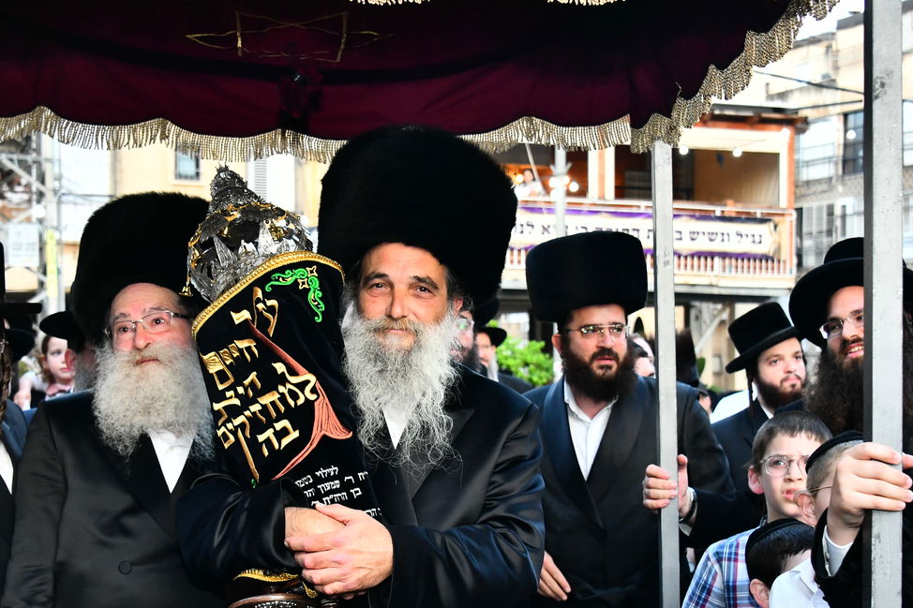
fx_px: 1750
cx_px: 401
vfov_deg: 19.7
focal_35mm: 69
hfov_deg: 29.2
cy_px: 368
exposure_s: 1/320
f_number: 5.6
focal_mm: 48
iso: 2000
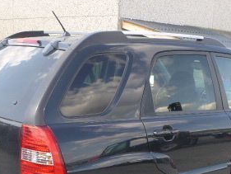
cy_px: 139
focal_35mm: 57
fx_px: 381
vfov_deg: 25.2
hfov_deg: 33.7
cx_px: 101
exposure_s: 1/125
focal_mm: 4.5
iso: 100
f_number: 3.9
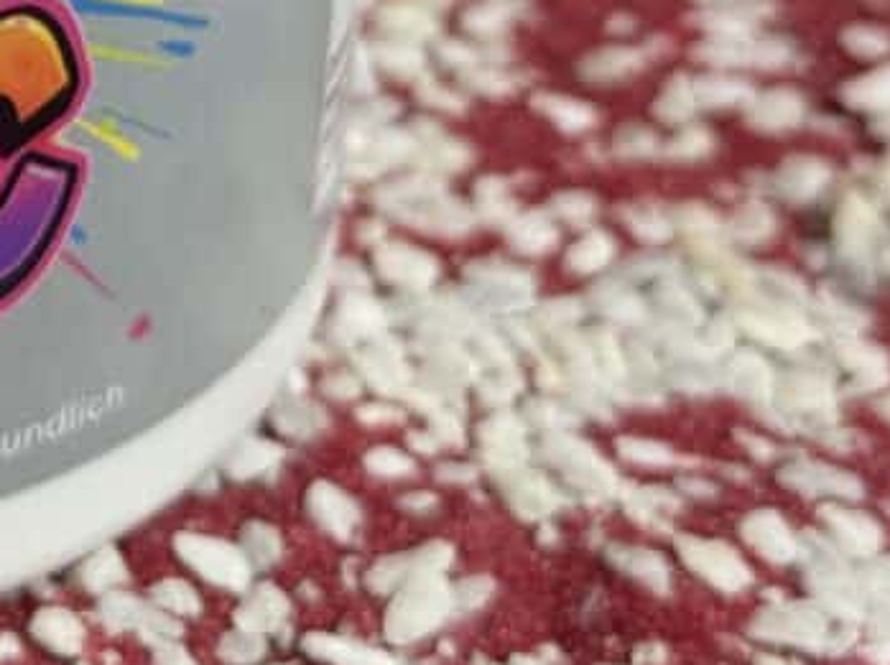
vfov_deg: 10.2
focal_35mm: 141
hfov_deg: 13.4
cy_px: -265
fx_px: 3621
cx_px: -347
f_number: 1.78
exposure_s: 1/100
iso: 64
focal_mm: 6.76
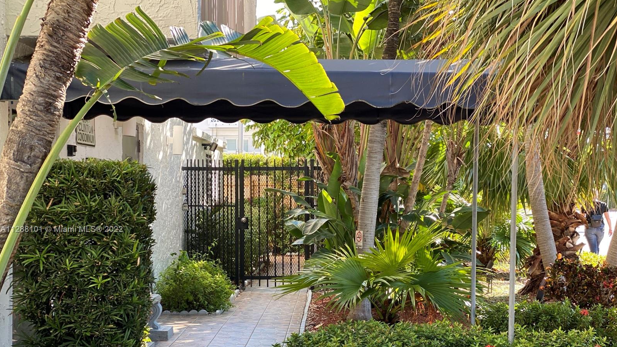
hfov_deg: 36.6
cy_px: 230
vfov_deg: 21.0
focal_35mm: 57
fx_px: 933
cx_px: 309
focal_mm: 6
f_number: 2
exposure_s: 1/122
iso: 32
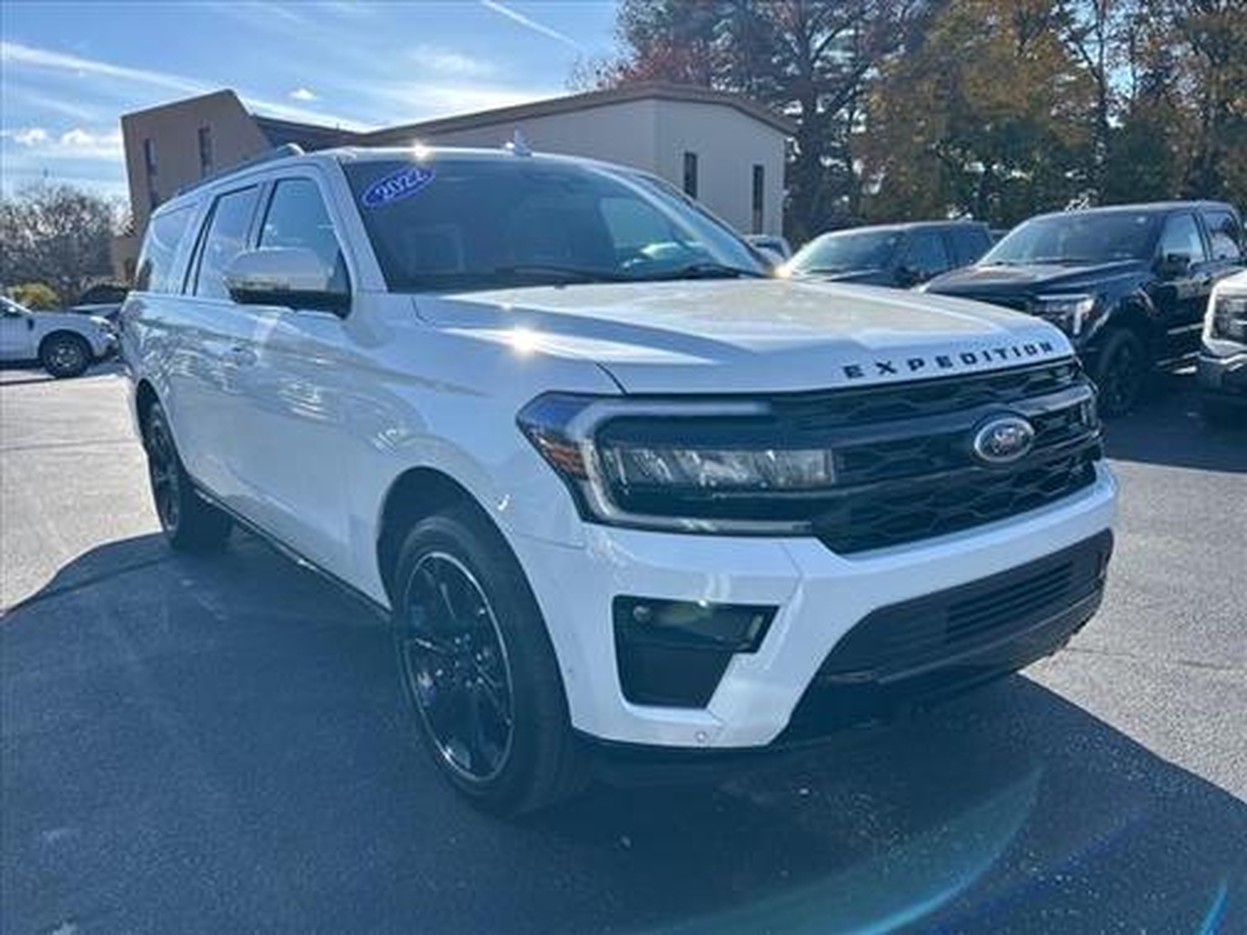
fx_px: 937
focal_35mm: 26
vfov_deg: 53.1
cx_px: 624
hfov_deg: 67.3
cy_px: 468
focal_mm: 5.7
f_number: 1.5
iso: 50
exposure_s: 1/2353
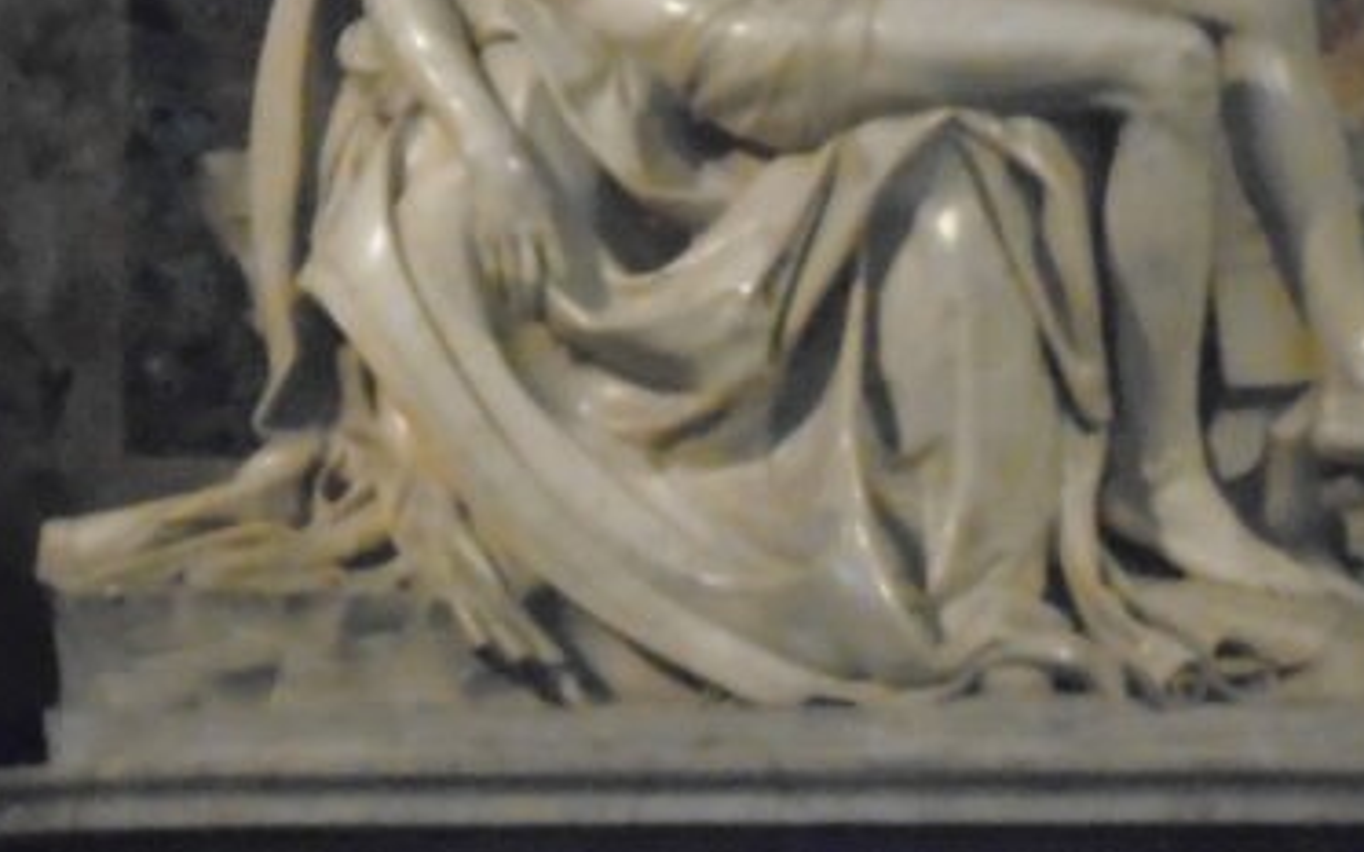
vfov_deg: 4.6
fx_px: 10556
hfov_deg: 7.4
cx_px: 768
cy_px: -59
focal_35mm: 284
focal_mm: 23
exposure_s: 1/30
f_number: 6.4
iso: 1600
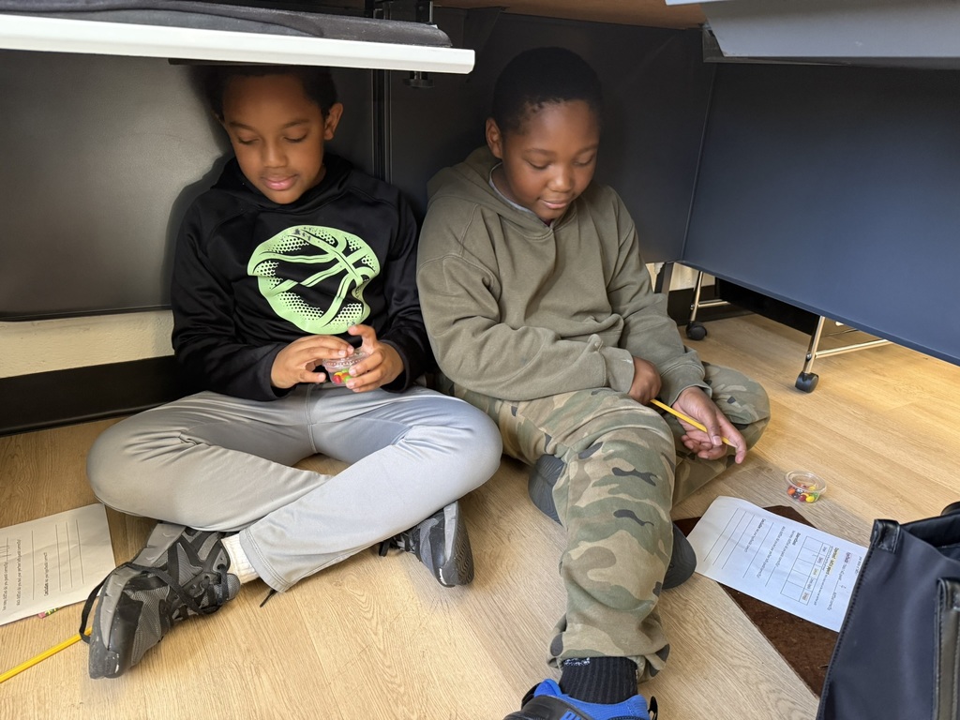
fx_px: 666
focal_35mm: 24
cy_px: 360
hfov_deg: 71.6
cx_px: 480
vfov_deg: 56.8
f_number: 1.78
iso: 400
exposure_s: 1/60
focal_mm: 6.76
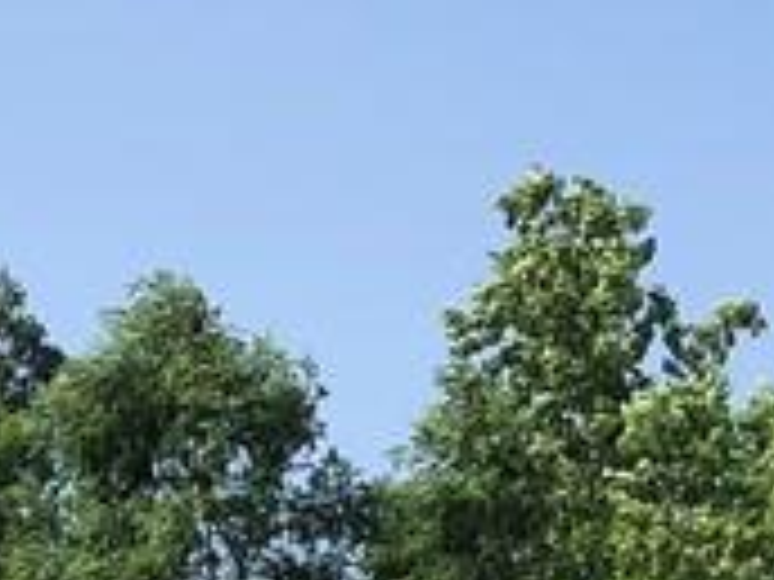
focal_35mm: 167
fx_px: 3734
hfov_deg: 11.8
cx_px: 554
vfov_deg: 8.2
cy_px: 1362
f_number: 1.8
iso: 20
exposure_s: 1/1656
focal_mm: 3.99
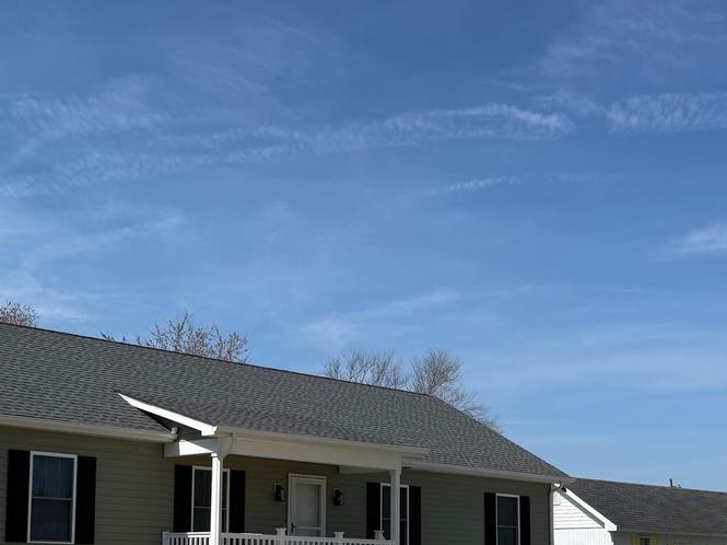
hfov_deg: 36.2
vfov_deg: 27.4
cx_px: 211
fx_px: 1092
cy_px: 449
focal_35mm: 52
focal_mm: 6.76
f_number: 1.78
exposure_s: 1/6711
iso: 80
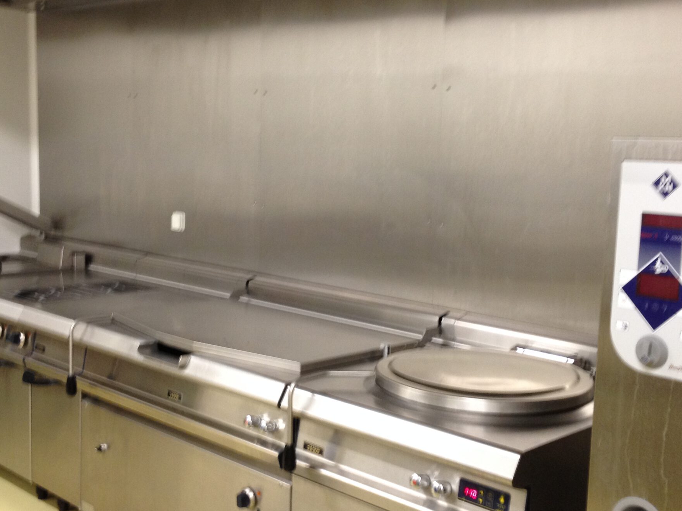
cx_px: 316
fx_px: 1005
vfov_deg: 28.6
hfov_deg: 37.5
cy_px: 272
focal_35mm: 51
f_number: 2.4
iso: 100
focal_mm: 4.28
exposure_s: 1/20
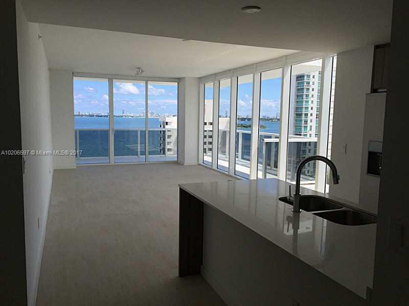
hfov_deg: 61.7
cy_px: 153
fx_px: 343
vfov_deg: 48.2
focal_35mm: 29
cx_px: 204
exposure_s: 1/746
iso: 32
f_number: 2.2
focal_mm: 4.15
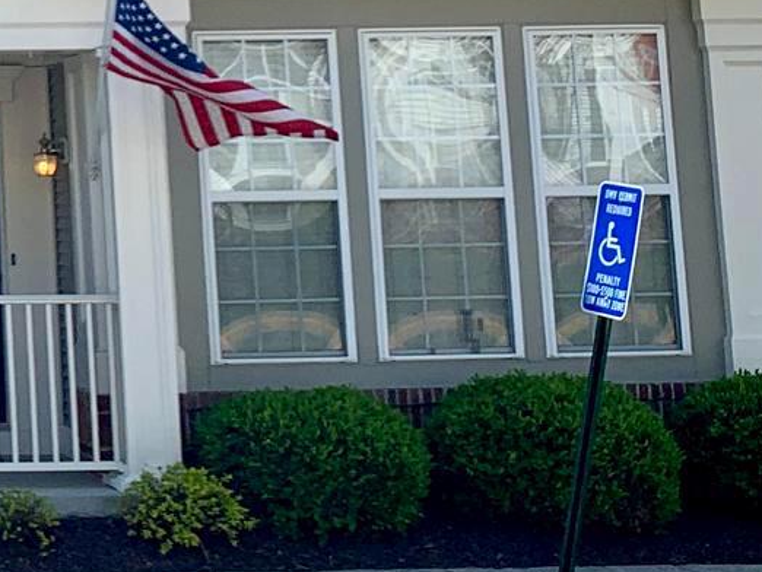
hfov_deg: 17.2
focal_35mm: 102
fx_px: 2246
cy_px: -109
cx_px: -410
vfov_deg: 14.1
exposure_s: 1/2421
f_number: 1.8
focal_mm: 4.25
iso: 25
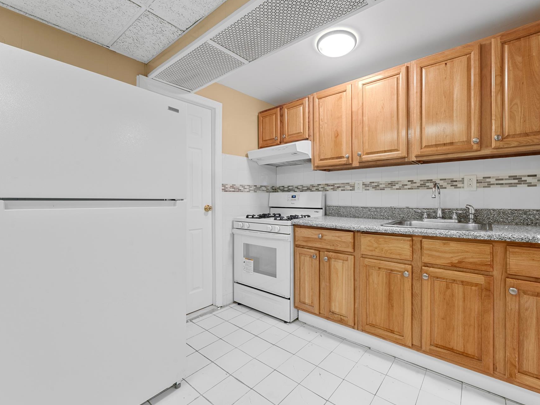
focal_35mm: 16
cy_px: 200
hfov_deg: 94.1
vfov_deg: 78.1
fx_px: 250
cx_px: 300
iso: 400
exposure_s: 1.6
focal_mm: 14
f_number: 13
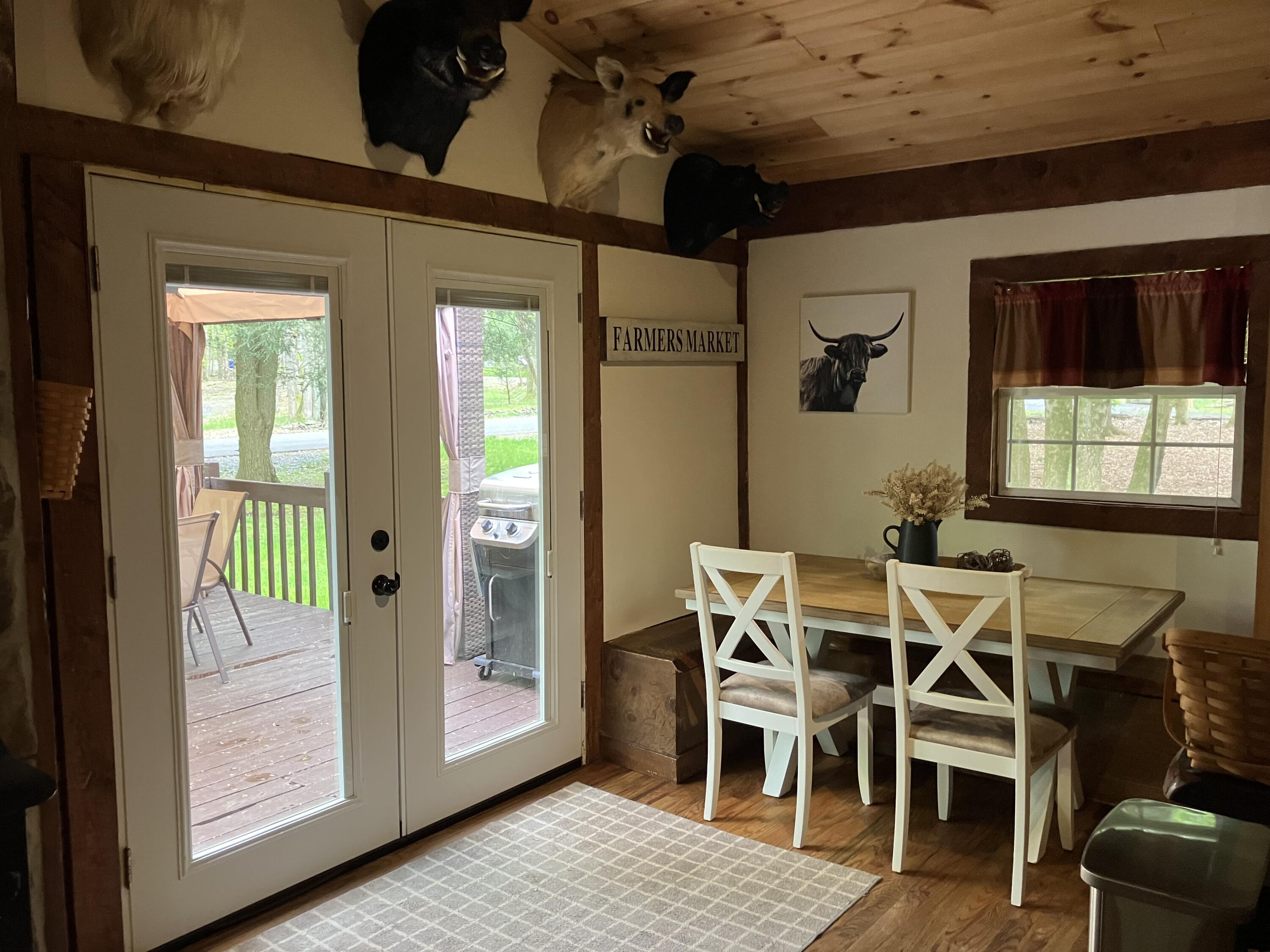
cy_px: 476
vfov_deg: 49.7
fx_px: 1027
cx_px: 635
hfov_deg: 63.4
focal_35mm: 28
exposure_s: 1/60
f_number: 1.8
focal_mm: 3.99
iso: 200
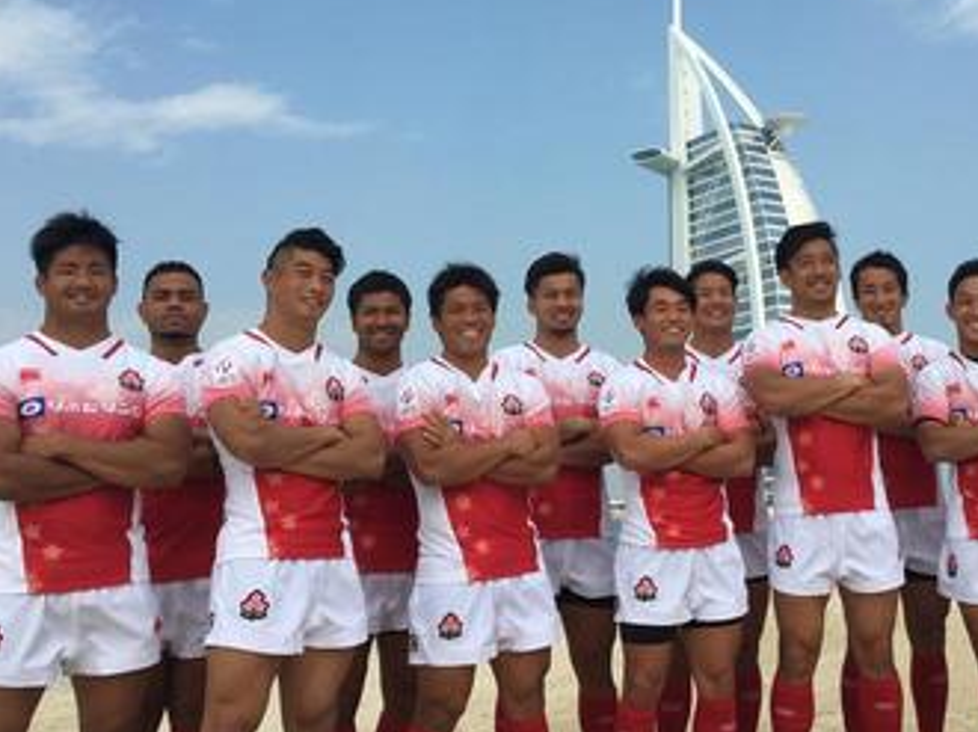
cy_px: 319
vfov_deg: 32.8
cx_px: 619
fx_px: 1242
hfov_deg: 42.6
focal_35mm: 44
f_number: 2.2
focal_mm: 4.15
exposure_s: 1/1748
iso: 25
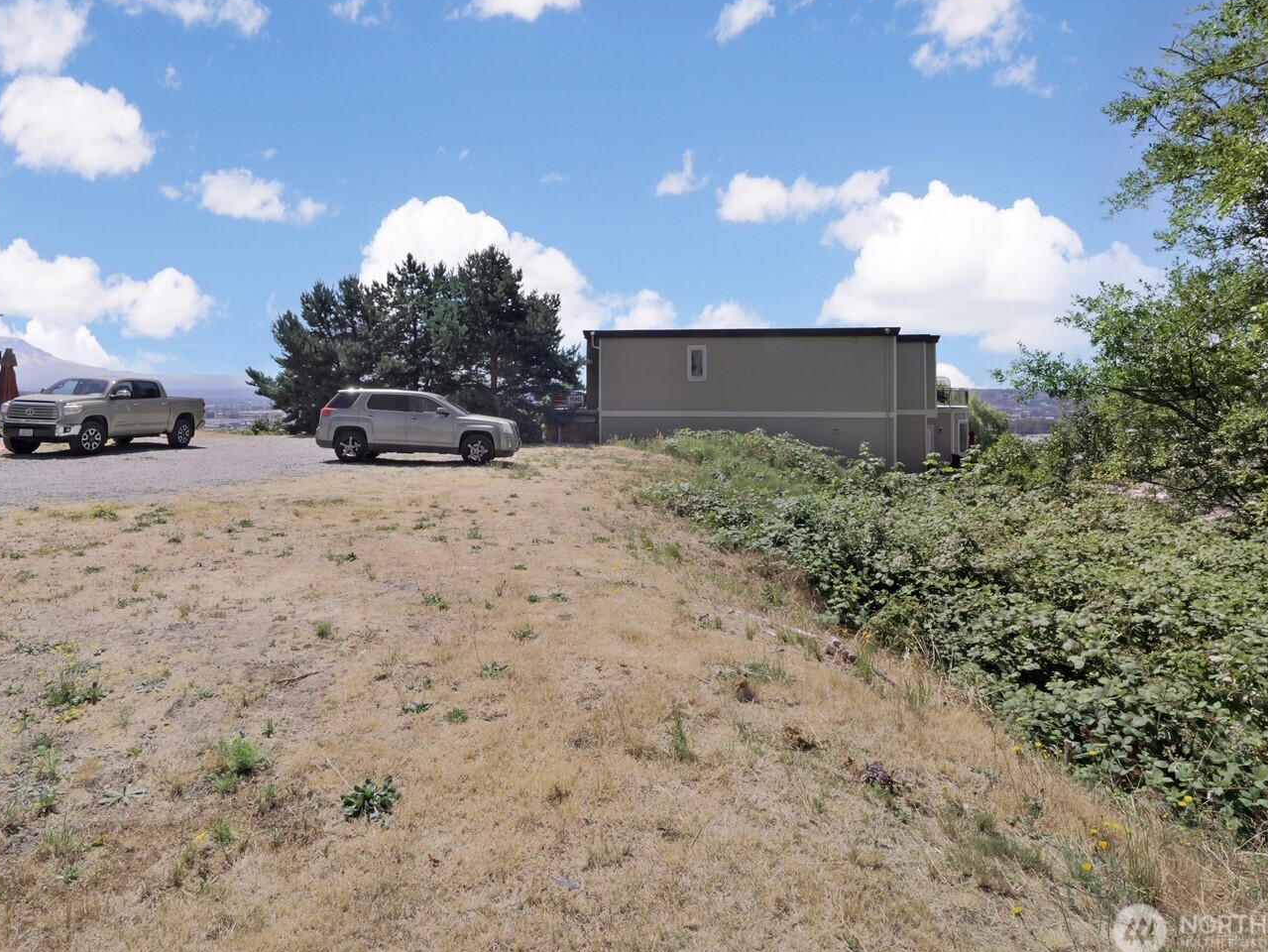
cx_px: 577
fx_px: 733
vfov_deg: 65.3
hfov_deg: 81.5
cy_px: 376
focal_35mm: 20
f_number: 10
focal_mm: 8
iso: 125
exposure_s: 1/50
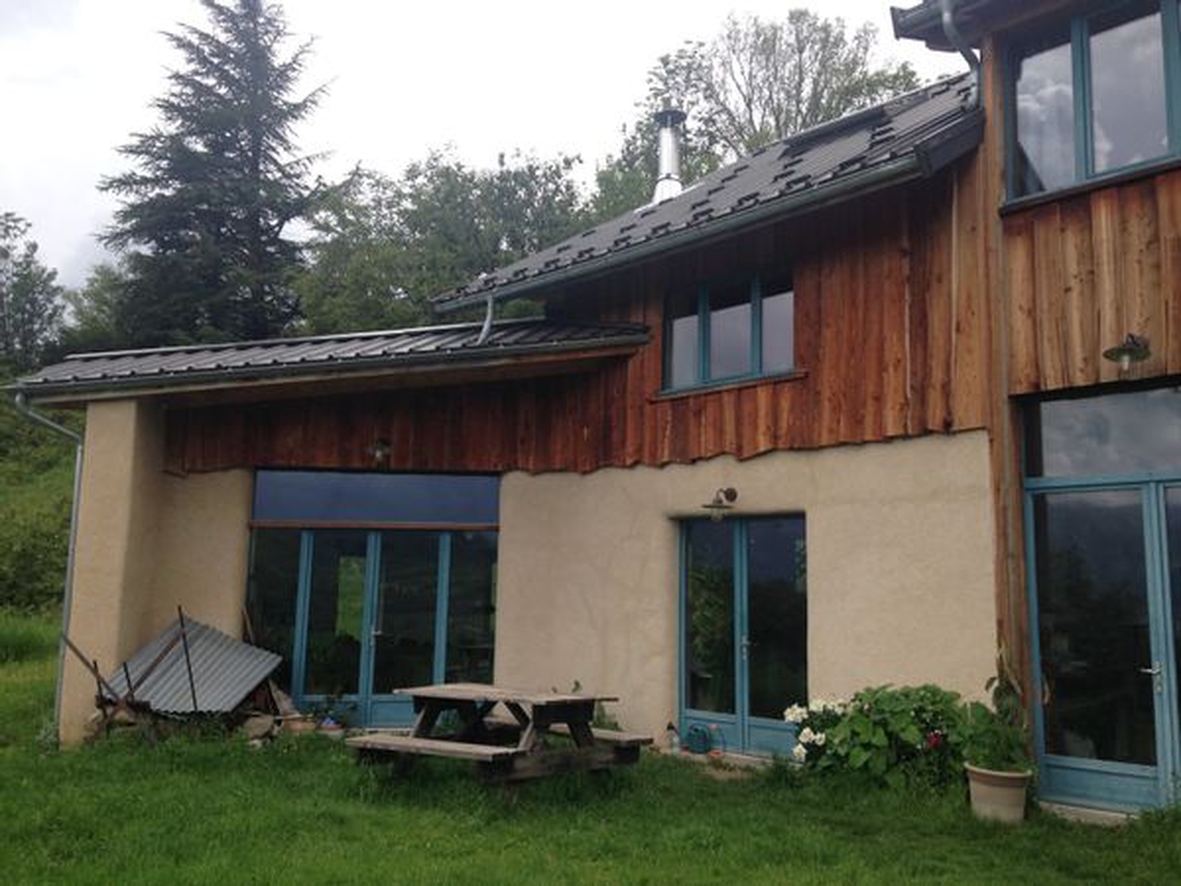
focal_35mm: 33
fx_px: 1126
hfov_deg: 55.4
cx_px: 590
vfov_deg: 42.9
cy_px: 443
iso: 50
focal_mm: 4.12
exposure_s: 1/985
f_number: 2.4
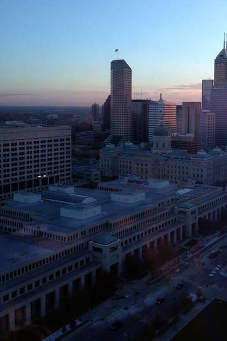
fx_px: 435
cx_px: 156
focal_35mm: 46
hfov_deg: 29.0
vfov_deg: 42.5
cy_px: 132
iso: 64
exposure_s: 1/60
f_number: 2.4
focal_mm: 4.13
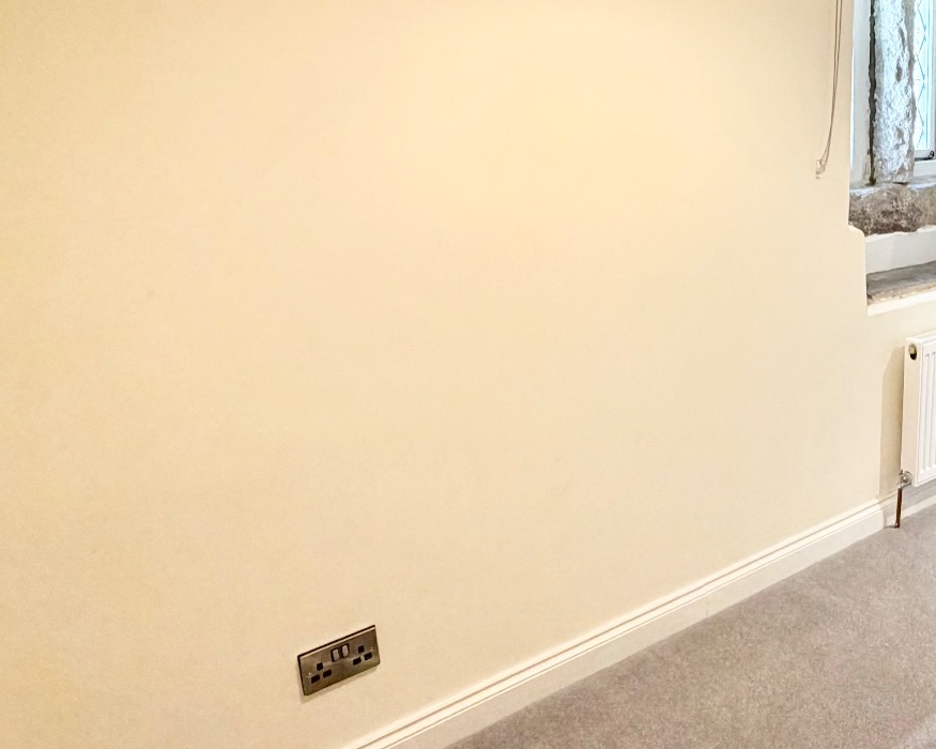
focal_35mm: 32
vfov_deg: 45.5
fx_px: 886
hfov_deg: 51.9
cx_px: 758
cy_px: 290
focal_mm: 2.22
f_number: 2.2
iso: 200
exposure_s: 1/50
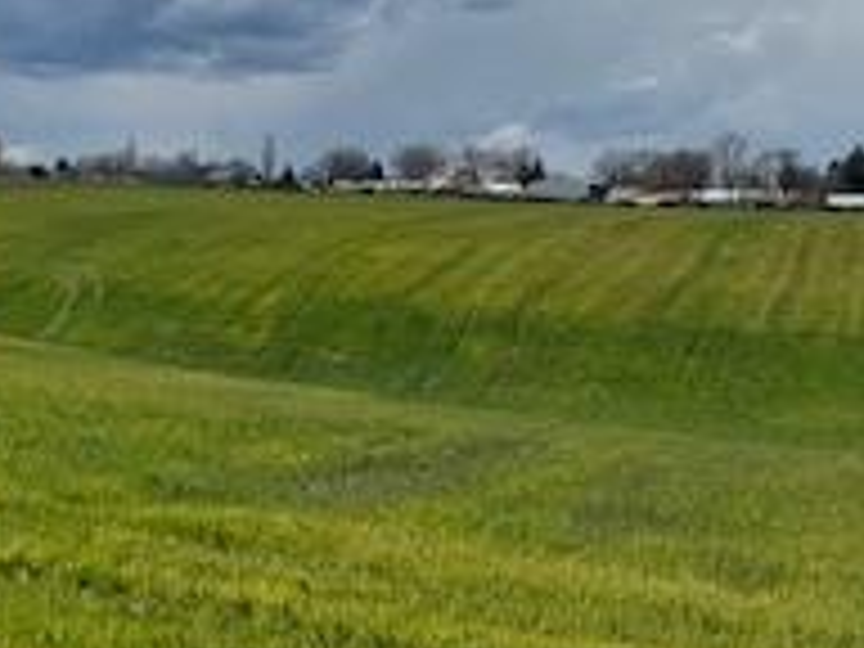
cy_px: 202
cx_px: 153
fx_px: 1997
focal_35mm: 80
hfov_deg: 24.0
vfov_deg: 18.4
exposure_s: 1/10417
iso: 80
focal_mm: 6.76
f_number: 1.78
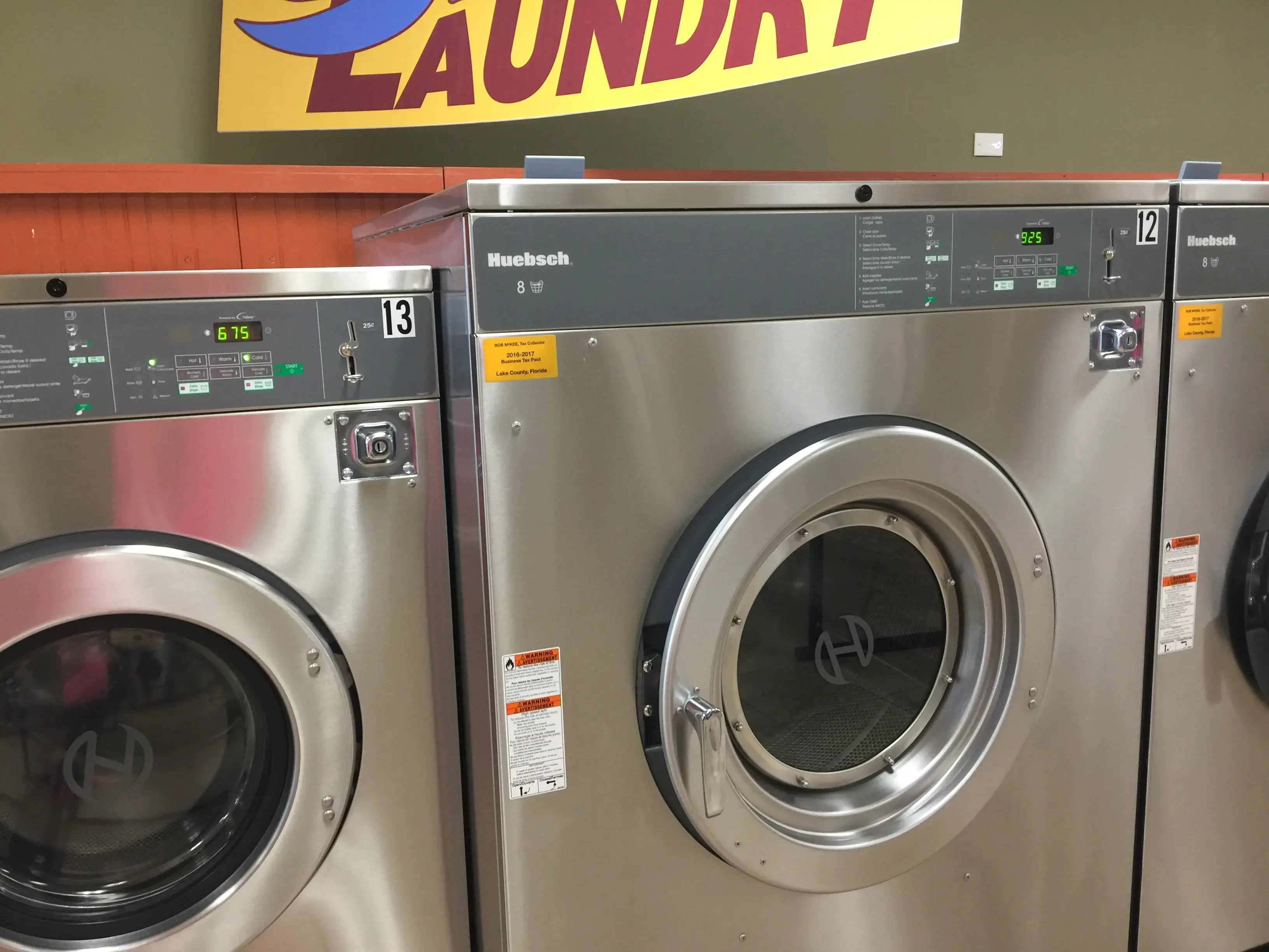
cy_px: 476
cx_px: 634
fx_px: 1063
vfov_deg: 48.2
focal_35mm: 29
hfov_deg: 61.7
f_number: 2.2
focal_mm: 4.15
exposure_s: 1/15
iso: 50
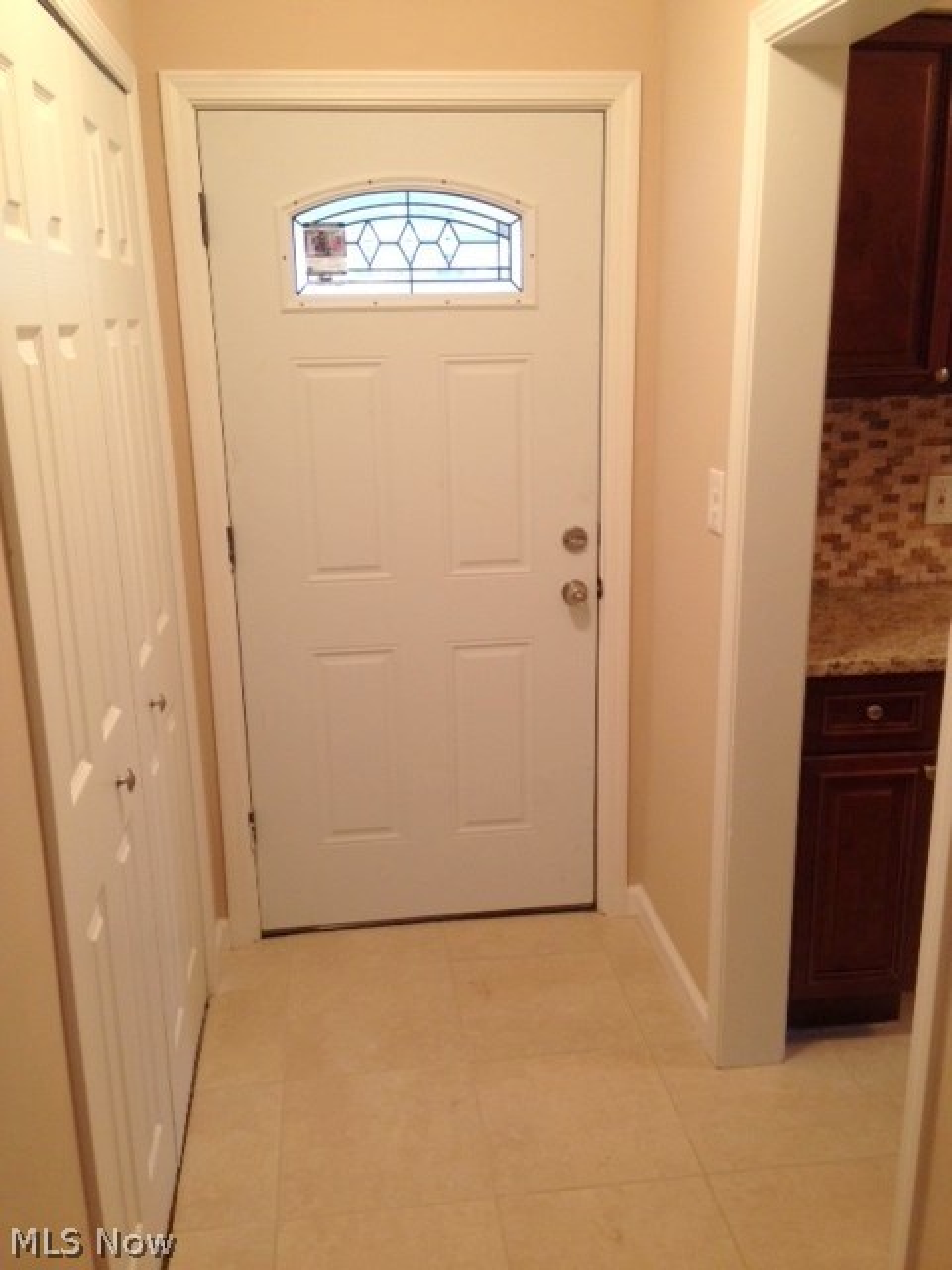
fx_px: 1210
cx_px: 476
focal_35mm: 33
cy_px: 635
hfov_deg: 42.9
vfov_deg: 55.4
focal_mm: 4.12
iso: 100
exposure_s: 1/20
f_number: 2.4
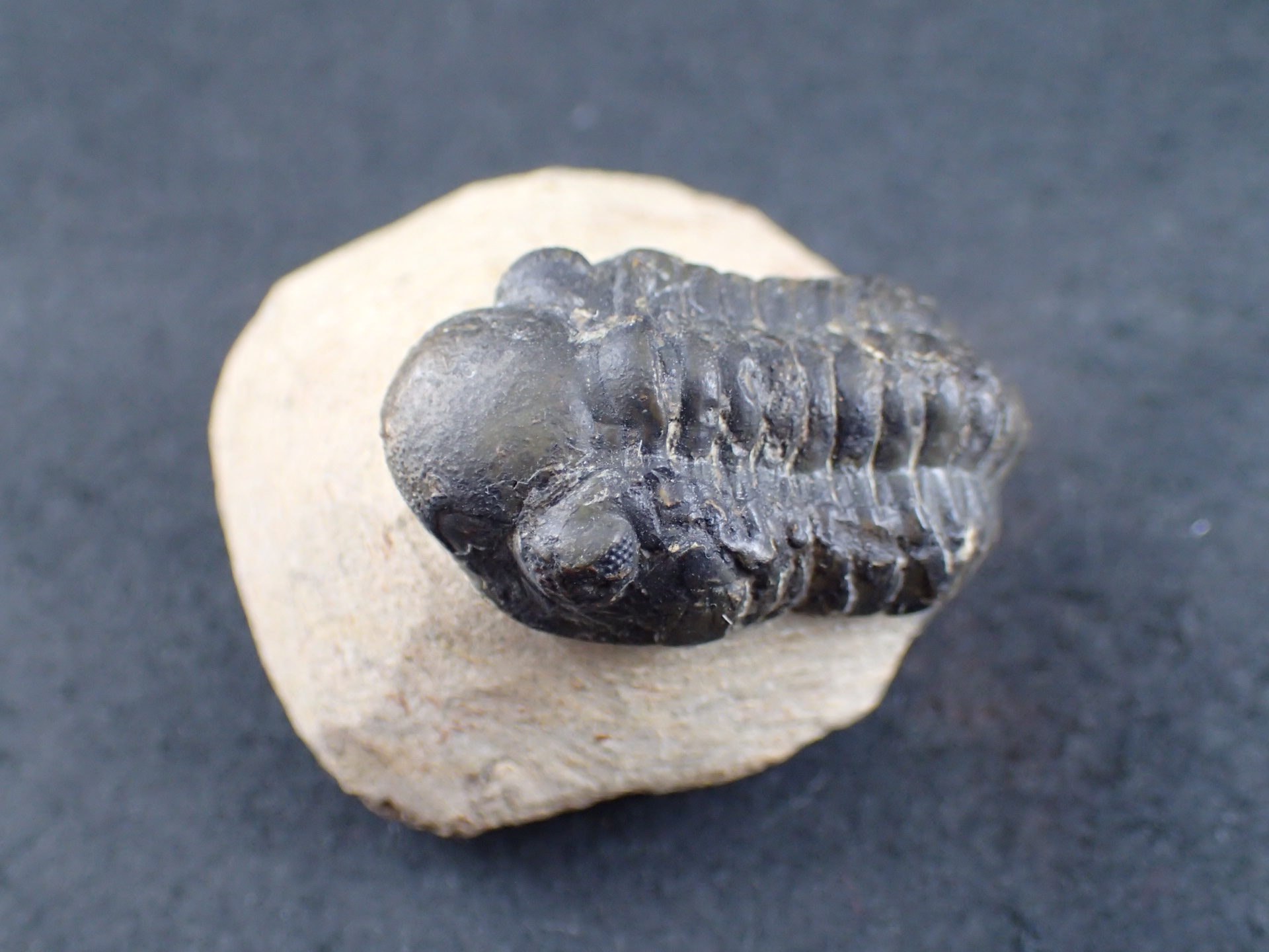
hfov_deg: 38.9
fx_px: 1796
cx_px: 634
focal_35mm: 49
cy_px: 476
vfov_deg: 29.7
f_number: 3.2
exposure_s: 1/200
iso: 500
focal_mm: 8.99
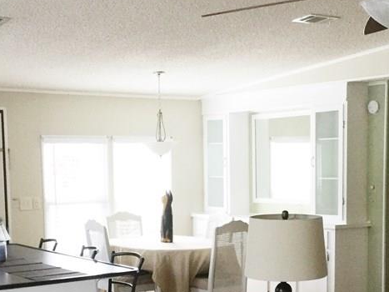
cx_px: 196
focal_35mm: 68
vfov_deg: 21.3
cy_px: 242
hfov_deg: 28.6
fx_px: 764
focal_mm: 3.3
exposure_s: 1/30
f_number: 2.4
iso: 40
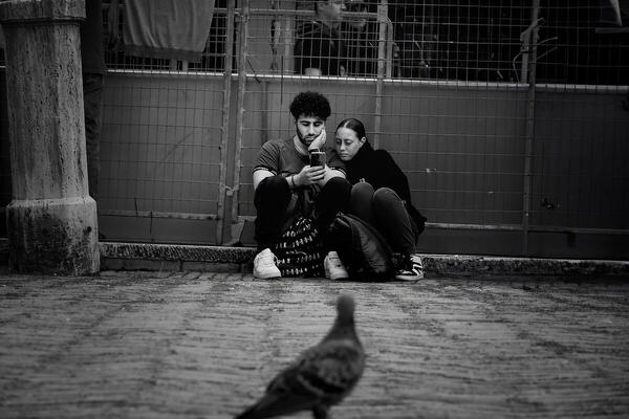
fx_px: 2865
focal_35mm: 164
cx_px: 314
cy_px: 210
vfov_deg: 8.4
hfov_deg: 12.5
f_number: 5.6
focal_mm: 60.29
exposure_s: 1/125
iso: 64
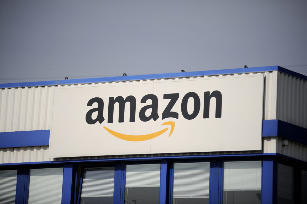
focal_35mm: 200
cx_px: 154
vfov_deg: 6.9
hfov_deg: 10.3
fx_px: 1705
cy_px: 102
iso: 200
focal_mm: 200
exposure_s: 1/8000
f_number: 2.8
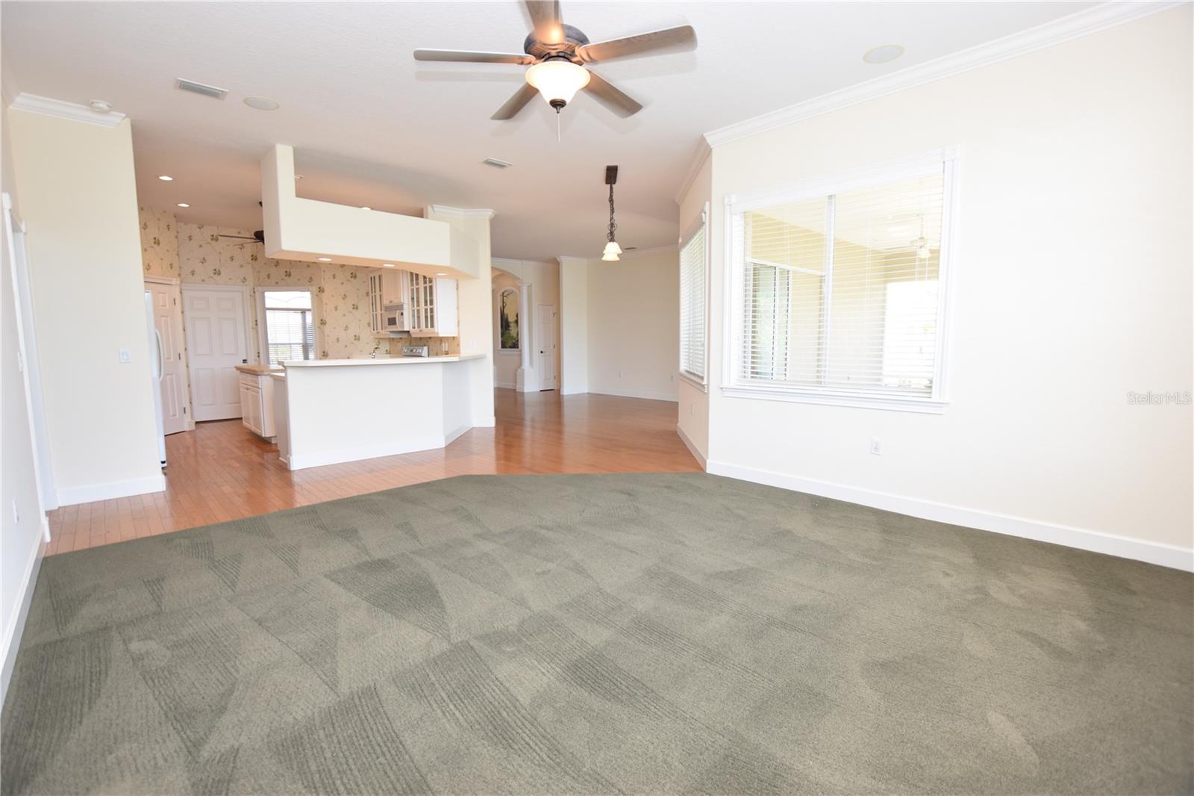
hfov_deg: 100.4
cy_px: 398
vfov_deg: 77.3
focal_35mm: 15
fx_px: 497
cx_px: 597
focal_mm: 10
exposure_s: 1/60
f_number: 4
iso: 200
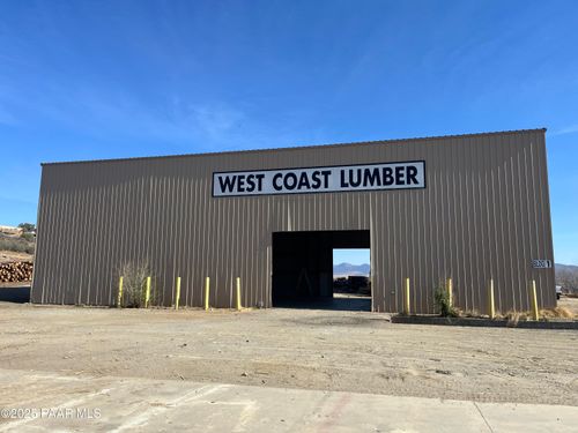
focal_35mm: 26
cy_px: 216
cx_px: 289
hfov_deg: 67.3
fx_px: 434
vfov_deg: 53.1
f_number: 1.6
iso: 50
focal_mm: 5.1
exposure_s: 1/3135
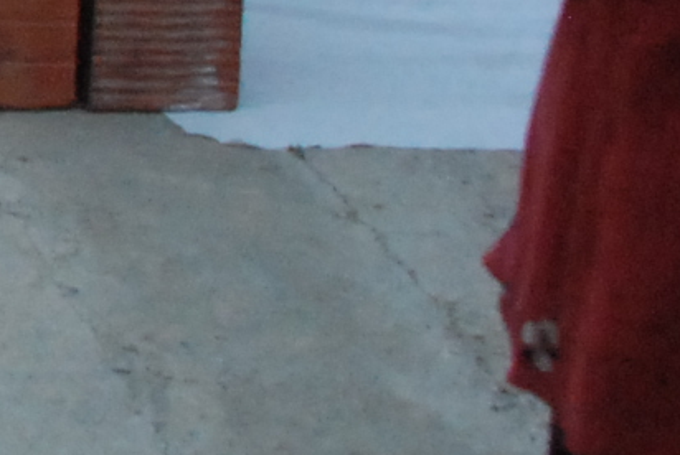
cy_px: -574
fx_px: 3594
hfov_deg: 8.9
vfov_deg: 6.9
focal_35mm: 190
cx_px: -1348
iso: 1600
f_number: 5.6
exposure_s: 1/250
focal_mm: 18
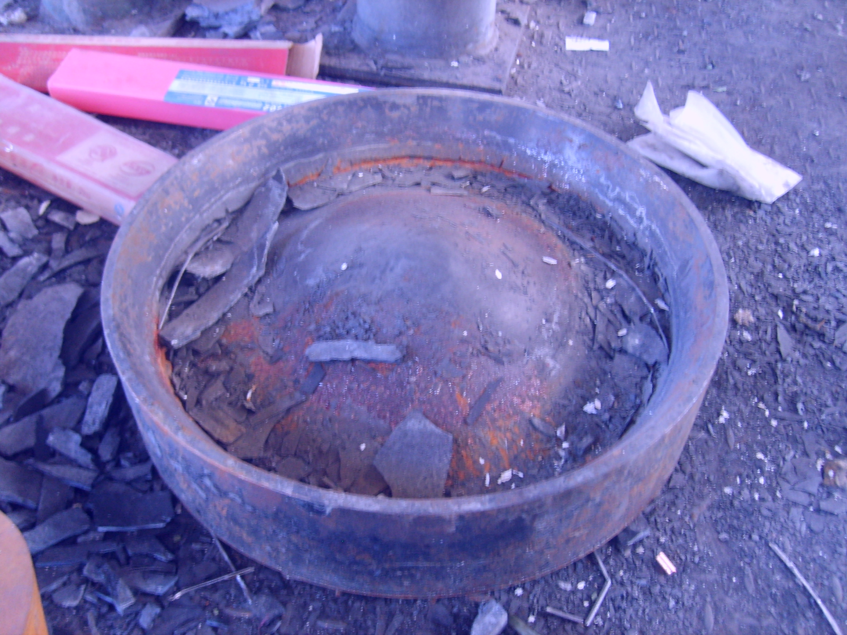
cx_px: 424
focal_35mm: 35
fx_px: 856
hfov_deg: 52.6
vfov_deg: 40.7
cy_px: 318
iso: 139
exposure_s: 1/4
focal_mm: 5.8
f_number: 2.8
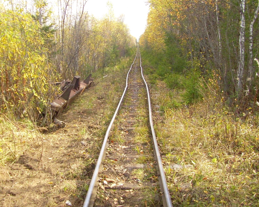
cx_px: 138
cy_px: 108
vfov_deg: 32.7
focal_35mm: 46
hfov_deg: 40.3
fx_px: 353
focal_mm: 5.7
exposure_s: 1/250
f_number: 2.9
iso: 80
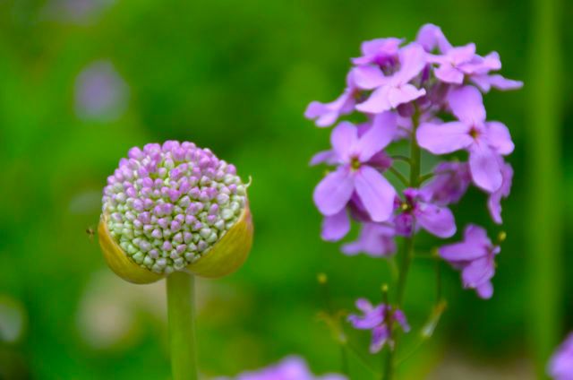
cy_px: 190
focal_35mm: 255
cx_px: 286
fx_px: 4051
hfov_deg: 8.1
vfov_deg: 5.4
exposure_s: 1/320
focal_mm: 170
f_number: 5.6
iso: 400
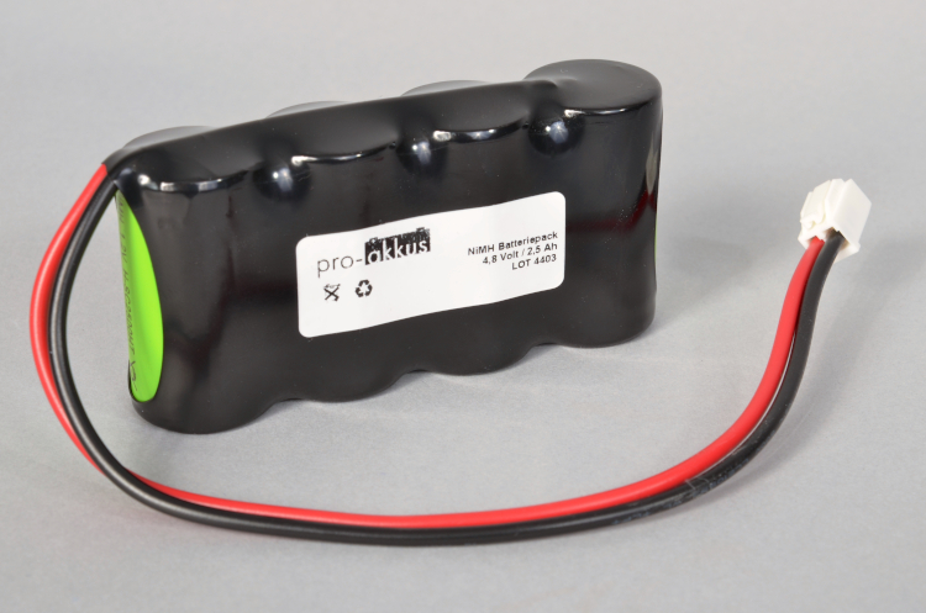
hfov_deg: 18.3
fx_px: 2875
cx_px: 446
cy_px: 319
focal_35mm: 112
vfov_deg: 12.2
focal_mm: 70
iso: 200
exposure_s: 1/160
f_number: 11
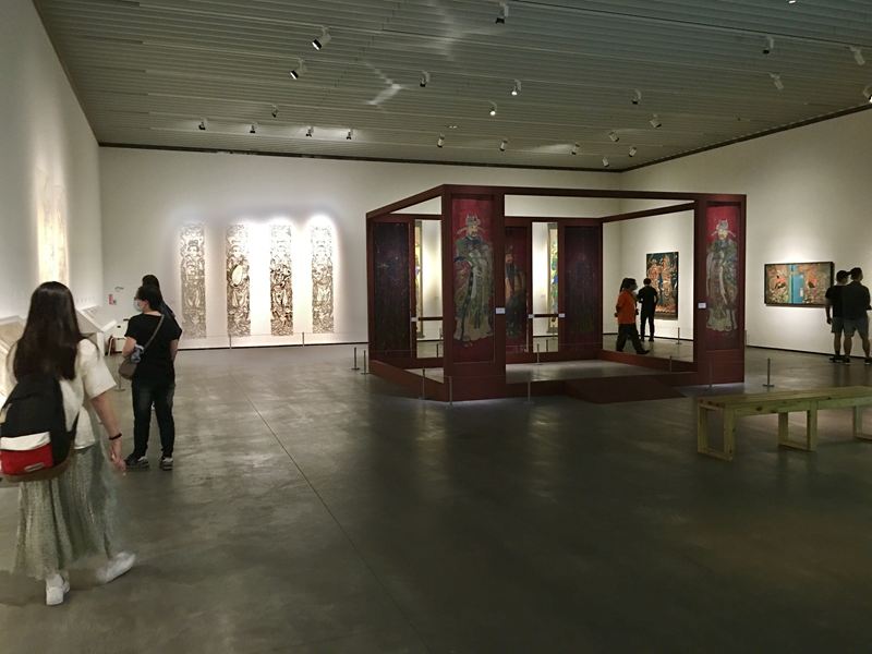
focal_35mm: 29
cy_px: 327
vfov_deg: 48.2
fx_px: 731
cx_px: 436
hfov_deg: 61.7
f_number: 2.2
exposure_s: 1/4
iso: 50
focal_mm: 4.15
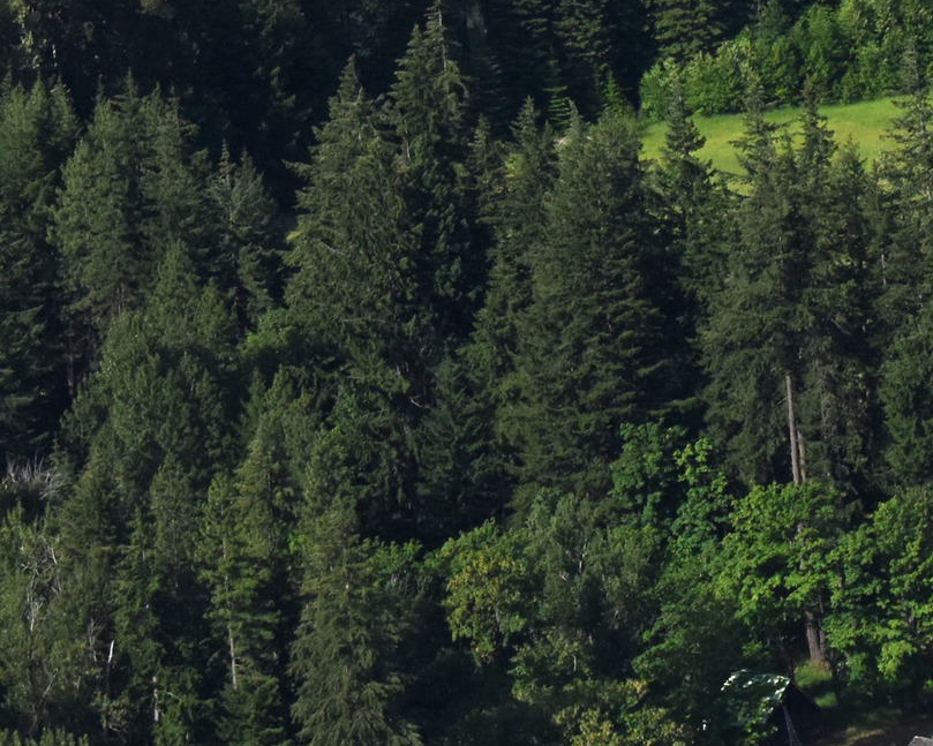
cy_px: 786
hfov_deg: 4.3
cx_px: 1195
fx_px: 12397
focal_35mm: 449
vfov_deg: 3.4
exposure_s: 1/2500
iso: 500
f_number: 6.3
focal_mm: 86
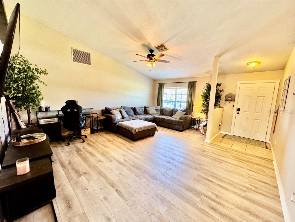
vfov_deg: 85.7
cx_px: 148
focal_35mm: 14
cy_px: 111
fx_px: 119
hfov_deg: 102.1
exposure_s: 1/60
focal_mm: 2.22
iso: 250
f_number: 2.2
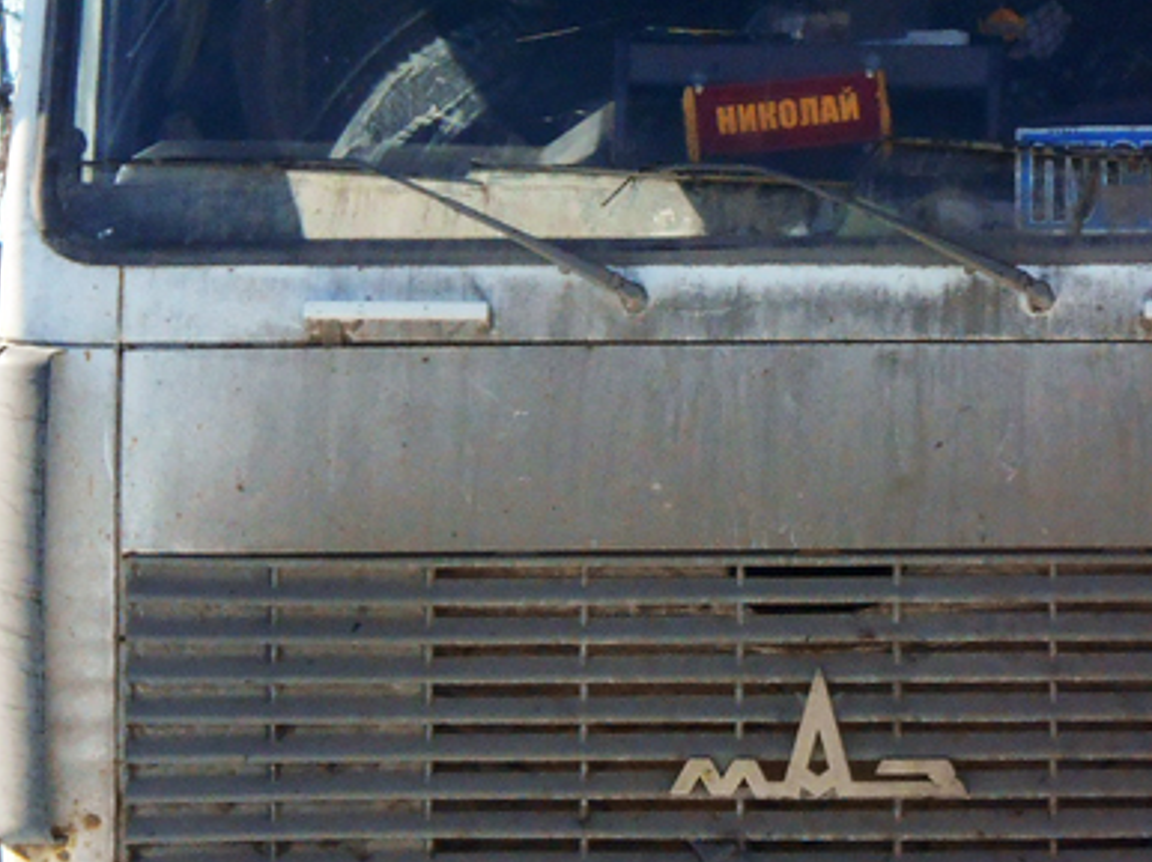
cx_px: 761
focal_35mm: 300
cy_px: 304
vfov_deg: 4.9
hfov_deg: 6.6
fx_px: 9978
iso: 200
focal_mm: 20.1
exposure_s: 1/400
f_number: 6
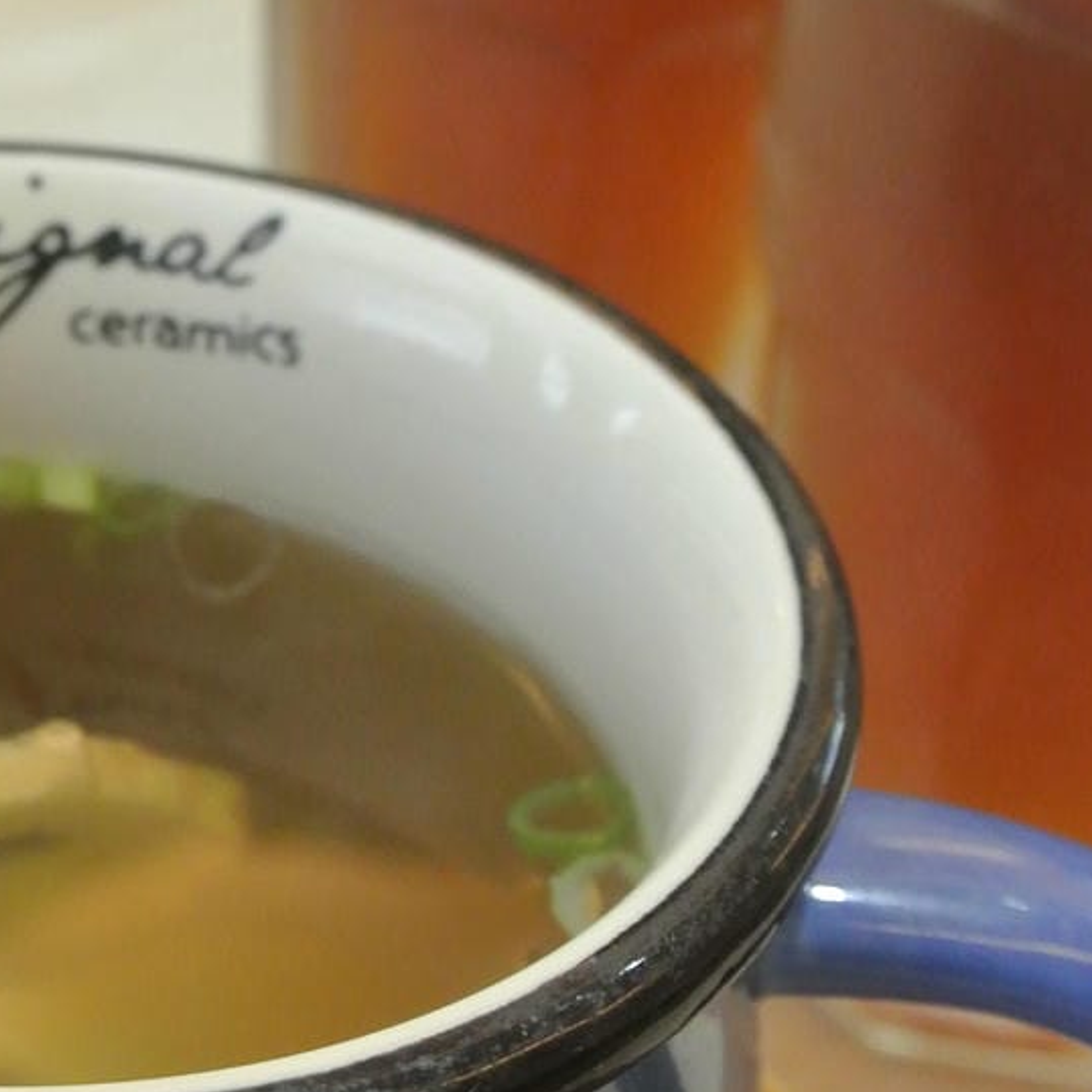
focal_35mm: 85
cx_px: 89
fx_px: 3034
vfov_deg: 20.4
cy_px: 468
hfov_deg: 20.0
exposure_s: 1/50
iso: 800
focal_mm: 11.4
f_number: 3.5
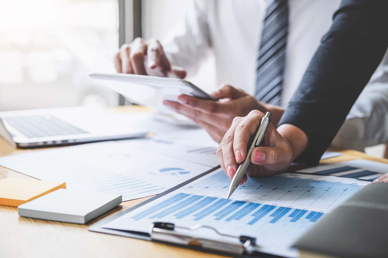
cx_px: 194
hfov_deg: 37.5
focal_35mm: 53
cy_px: 129
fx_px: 571
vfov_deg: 25.5
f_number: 2.5
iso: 400
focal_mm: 35
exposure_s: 1/80
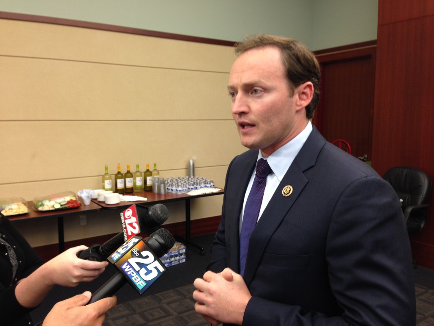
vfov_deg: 42.9
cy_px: 163
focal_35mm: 33
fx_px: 414
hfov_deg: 55.4
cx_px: 217
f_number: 2.4
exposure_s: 1/20
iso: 80
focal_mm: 4.12
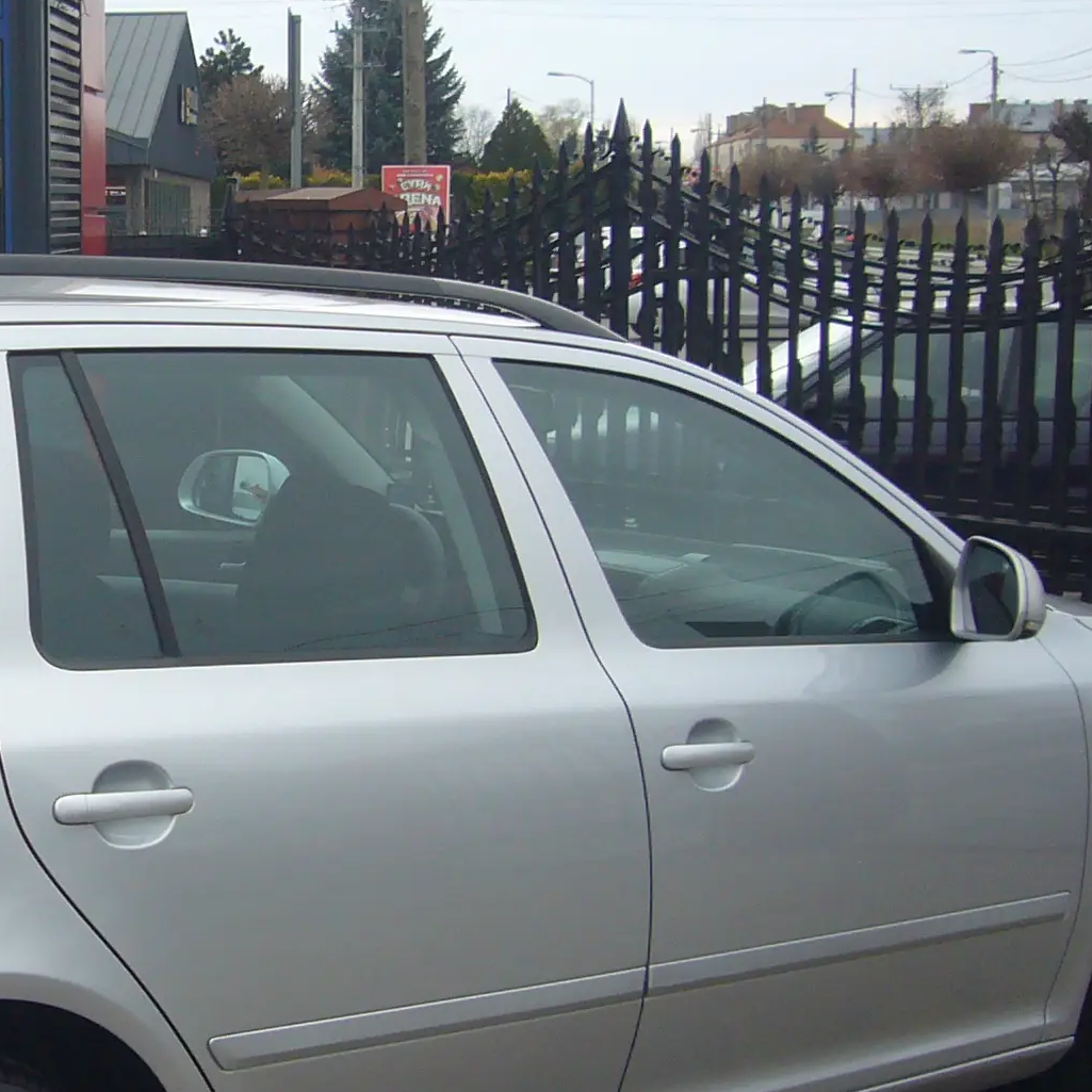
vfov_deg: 25.3
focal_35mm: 68
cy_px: 625
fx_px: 2427
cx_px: 19
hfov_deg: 24.3
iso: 80
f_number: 2.8
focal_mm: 4.6
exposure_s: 1/250
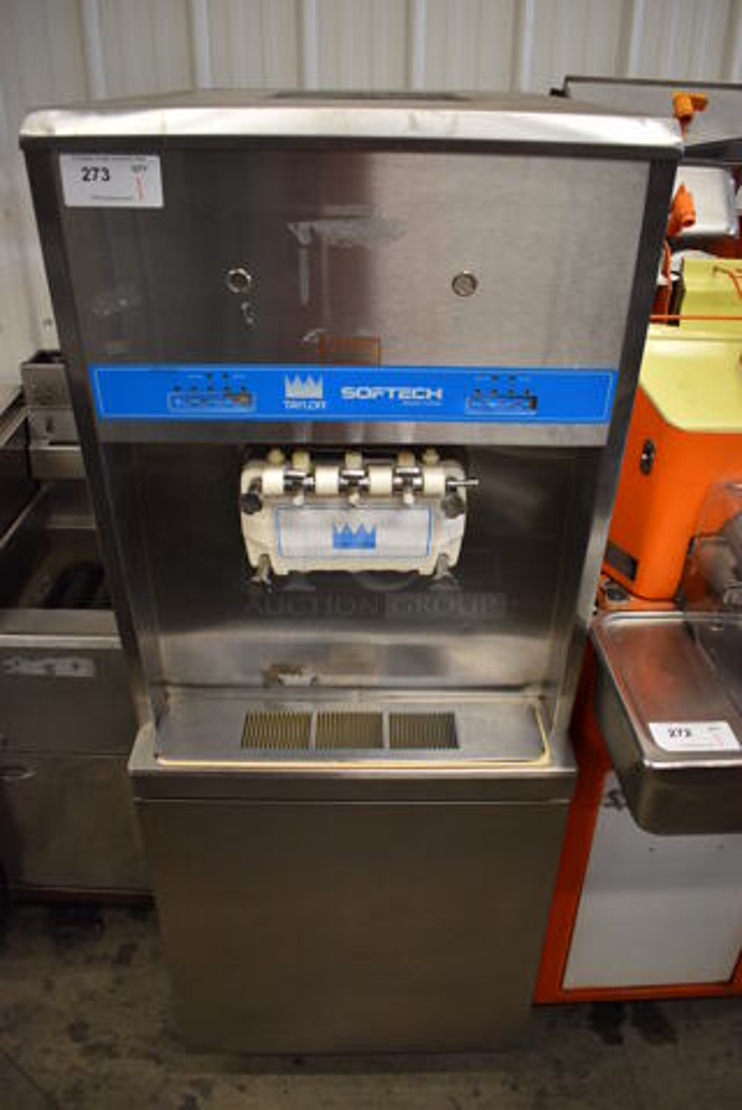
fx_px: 833
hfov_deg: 48.0
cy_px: 555
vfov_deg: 67.4
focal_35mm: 27
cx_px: 371
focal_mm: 18
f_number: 3.5
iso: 800
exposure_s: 1/160
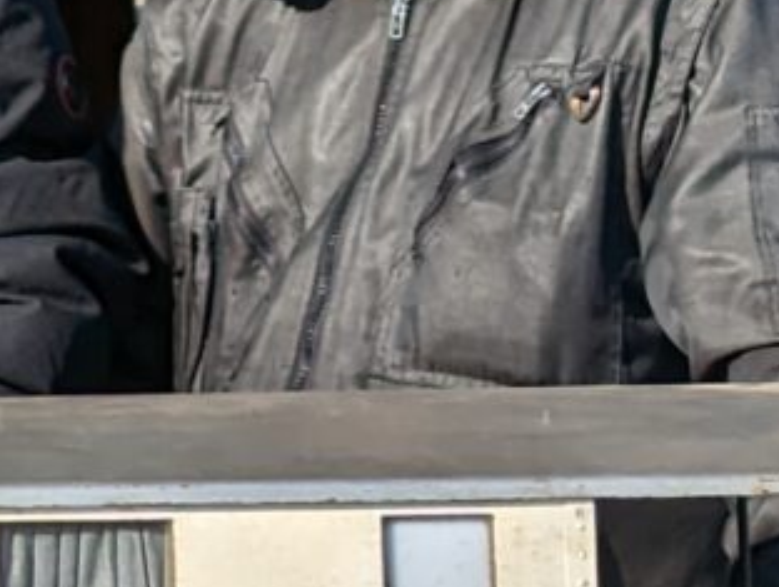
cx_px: -1076
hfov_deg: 6.8
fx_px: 6243
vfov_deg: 5.3
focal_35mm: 277
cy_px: -421
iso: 51
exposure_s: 1/2451
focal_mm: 6.81
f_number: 1.85
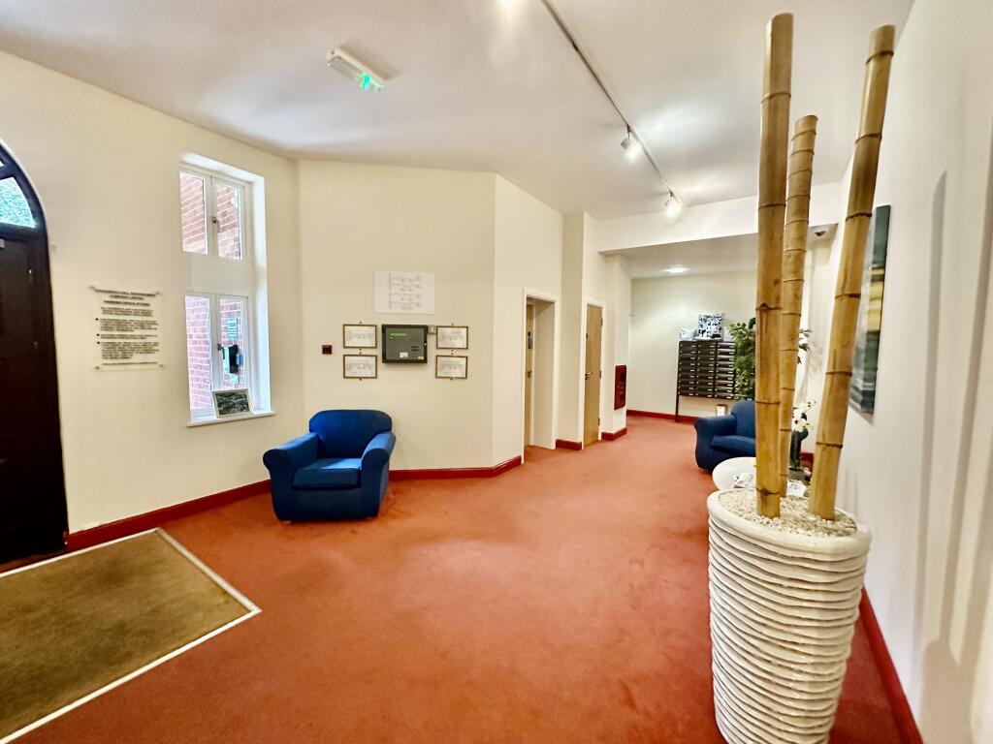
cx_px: 496
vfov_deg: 85.7
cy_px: 372
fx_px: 402
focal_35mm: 14
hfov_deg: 102.1
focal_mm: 2.22
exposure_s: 1/50
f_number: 2.2
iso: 800
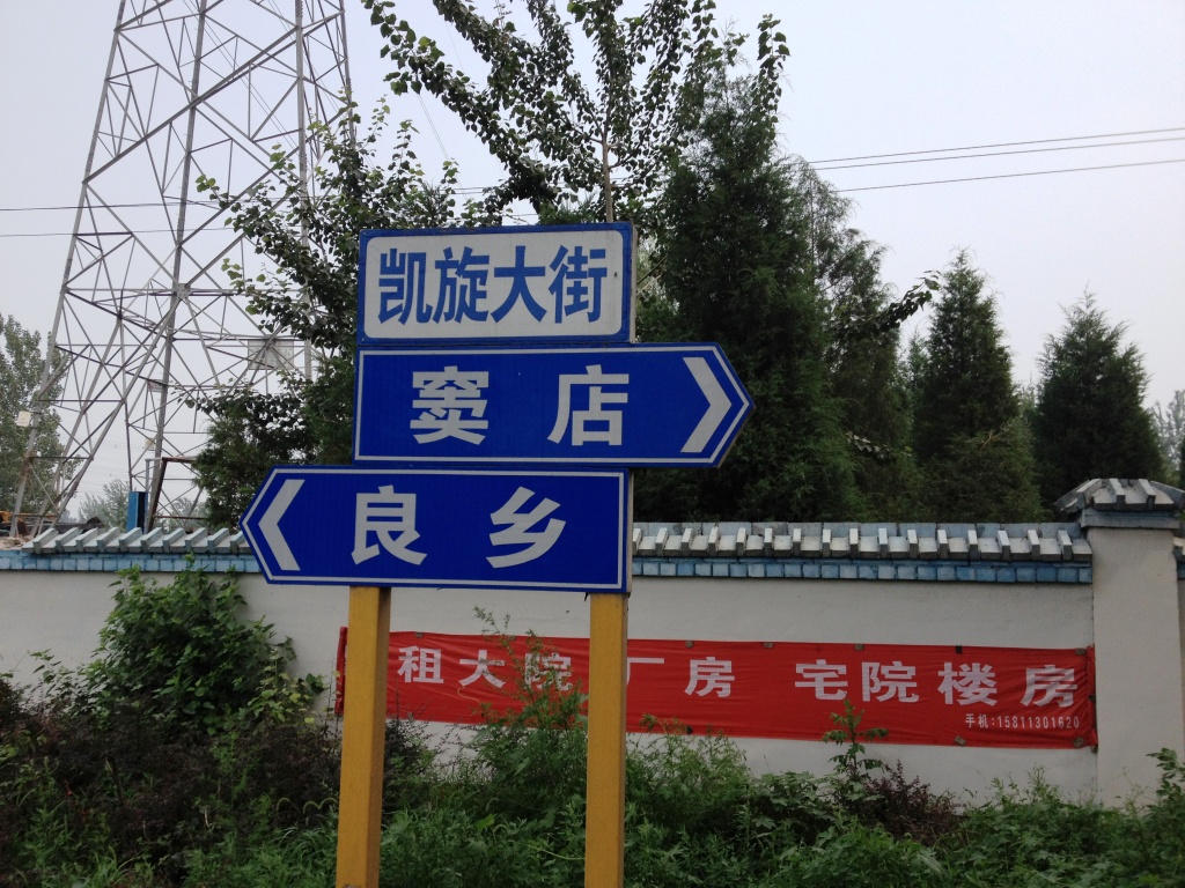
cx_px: 592
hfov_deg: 52.6
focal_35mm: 35
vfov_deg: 40.7
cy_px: 444
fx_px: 1198
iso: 64
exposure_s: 1/1672
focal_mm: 4.28
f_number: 2.4
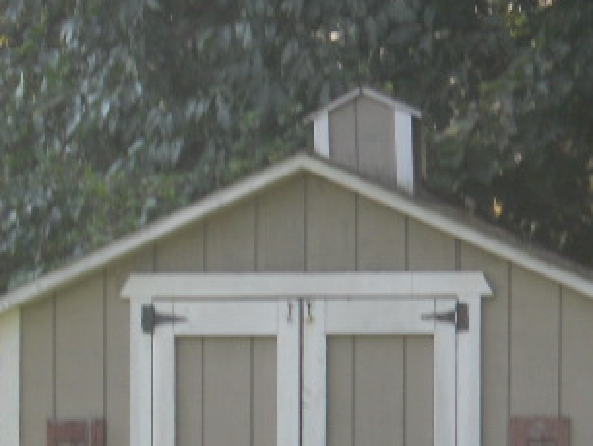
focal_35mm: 368
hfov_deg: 5.4
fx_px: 6309
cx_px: 207
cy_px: 520
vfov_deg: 4.0
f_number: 4.8
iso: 80
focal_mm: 19.67
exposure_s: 1/133
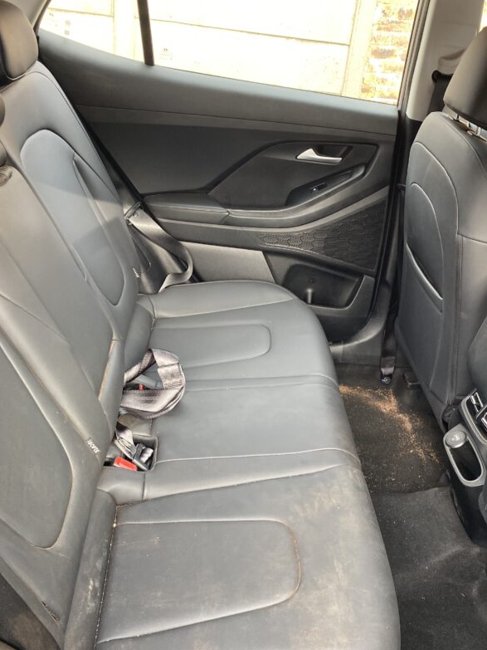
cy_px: 384
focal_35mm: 34
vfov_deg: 53.6
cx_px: 260
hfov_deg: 41.8
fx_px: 638
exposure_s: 1/119
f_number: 1.8
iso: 125
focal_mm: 4.25
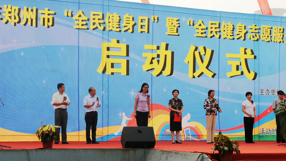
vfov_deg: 21.8
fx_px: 417
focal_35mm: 55
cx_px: 120
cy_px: 80
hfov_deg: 37.8
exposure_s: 1/320
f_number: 9
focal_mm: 28
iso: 200
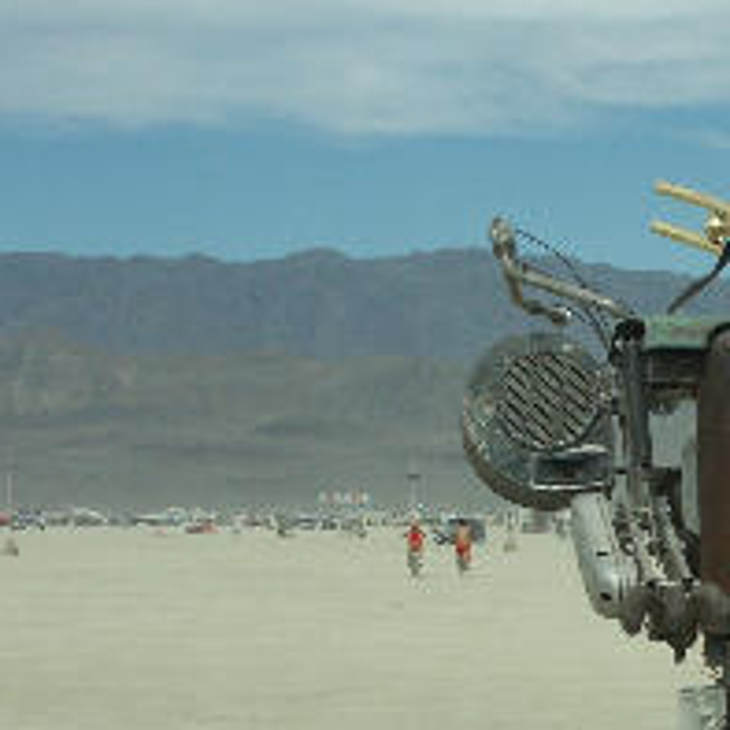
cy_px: 682
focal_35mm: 122
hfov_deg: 14.0
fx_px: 2911
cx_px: 799
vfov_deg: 14.1
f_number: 9
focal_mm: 13.13
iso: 100
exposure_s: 1/500
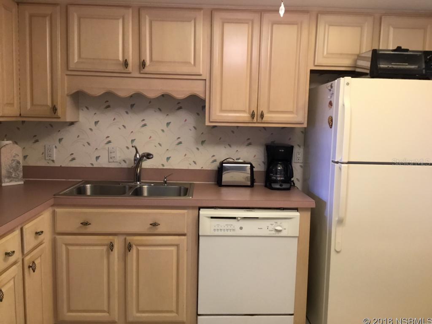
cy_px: 162
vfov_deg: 45.4
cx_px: 216
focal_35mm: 31
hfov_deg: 58.4
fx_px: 387
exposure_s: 1/30
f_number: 2.4
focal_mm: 3.3
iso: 100
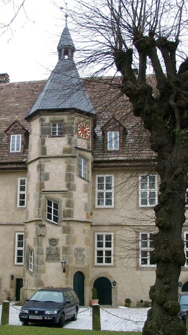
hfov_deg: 23.8
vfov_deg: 41.3
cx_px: 62
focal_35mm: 50
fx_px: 444
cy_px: 168
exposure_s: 1/102
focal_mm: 7.13
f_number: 4
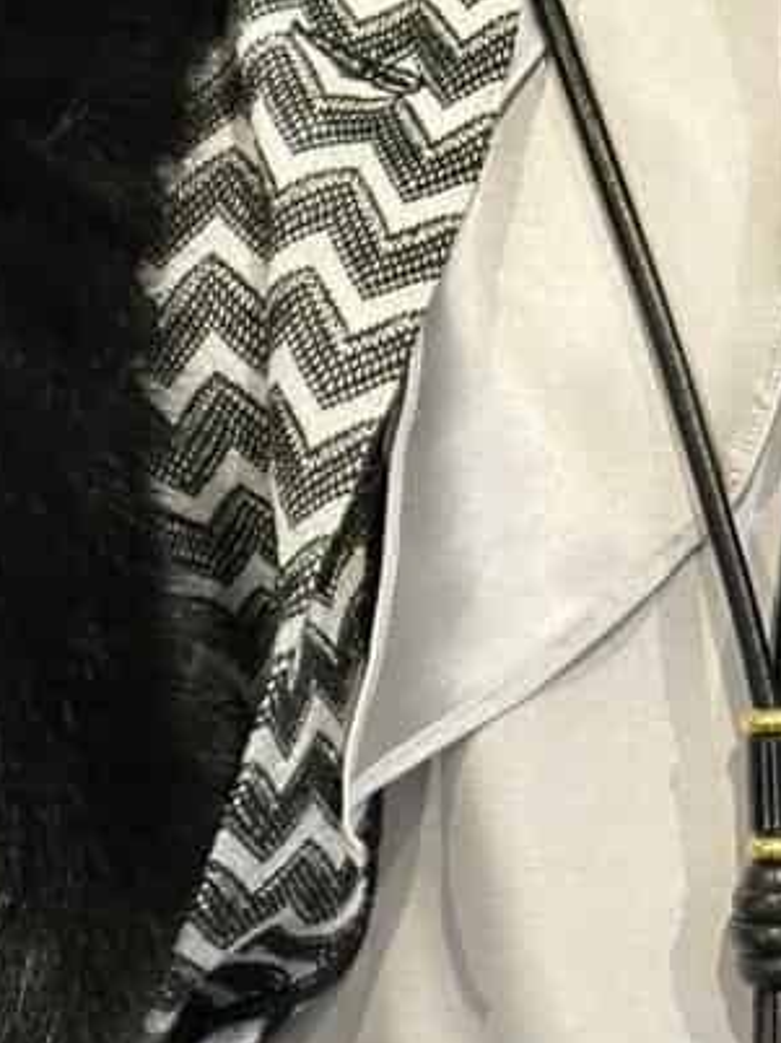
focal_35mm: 215
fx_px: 6475
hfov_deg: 6.9
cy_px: 669
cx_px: 802
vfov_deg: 9.2
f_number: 1.78
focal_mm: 6.86
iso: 80
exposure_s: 1/100
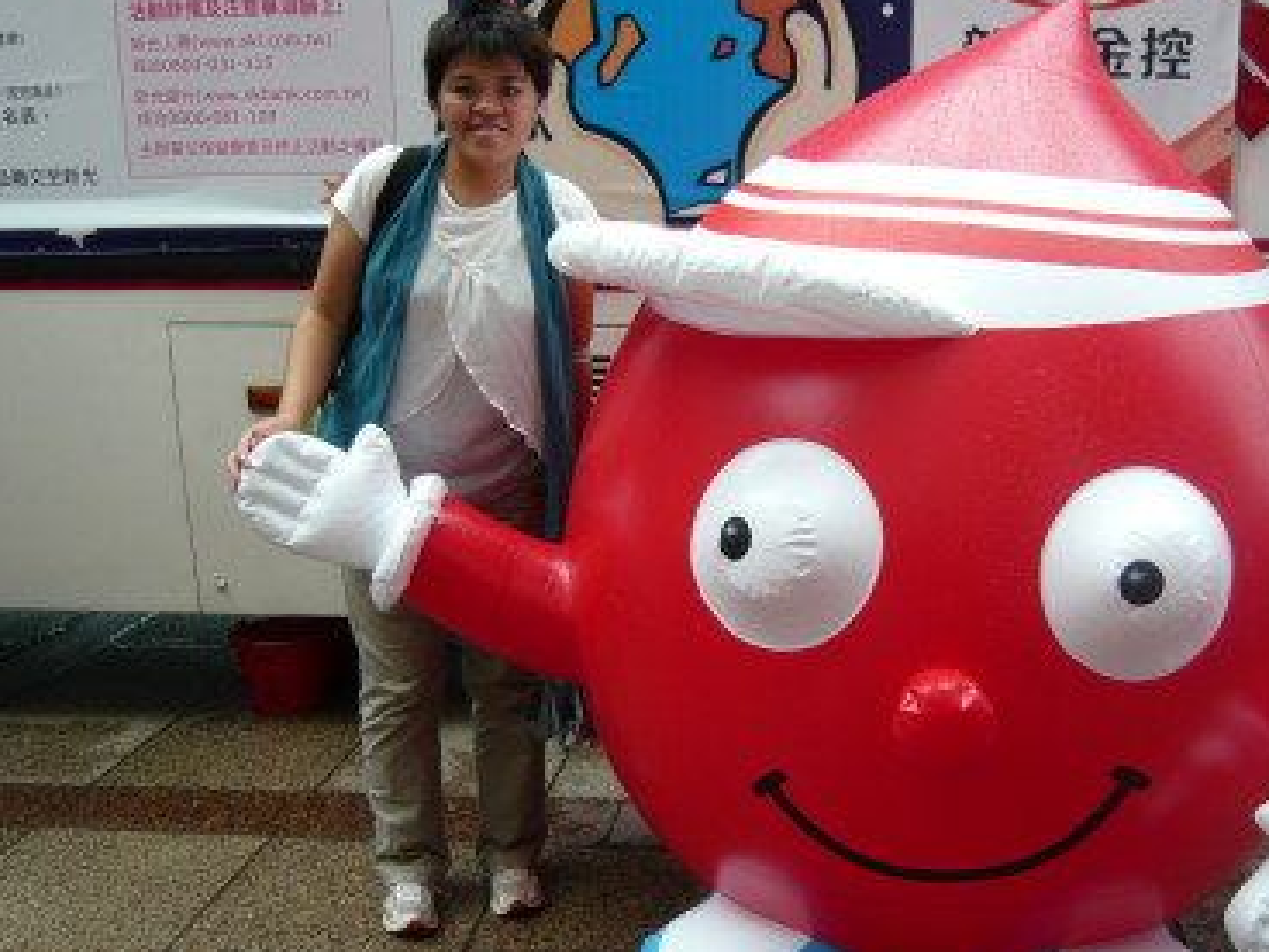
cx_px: 828
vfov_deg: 37.6
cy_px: 543
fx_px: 1393
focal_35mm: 38
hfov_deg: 48.3
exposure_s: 1/320
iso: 100
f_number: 2.8
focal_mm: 4.6
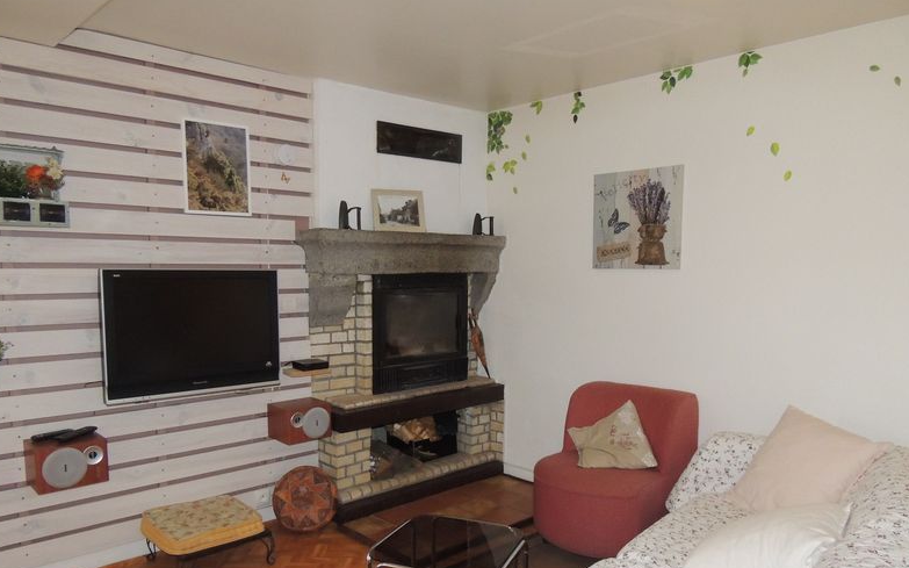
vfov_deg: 47.3
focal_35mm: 26
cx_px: 448
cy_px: 338
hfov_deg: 70.4
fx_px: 644
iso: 800
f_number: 3
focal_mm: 4.3
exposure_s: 1/200
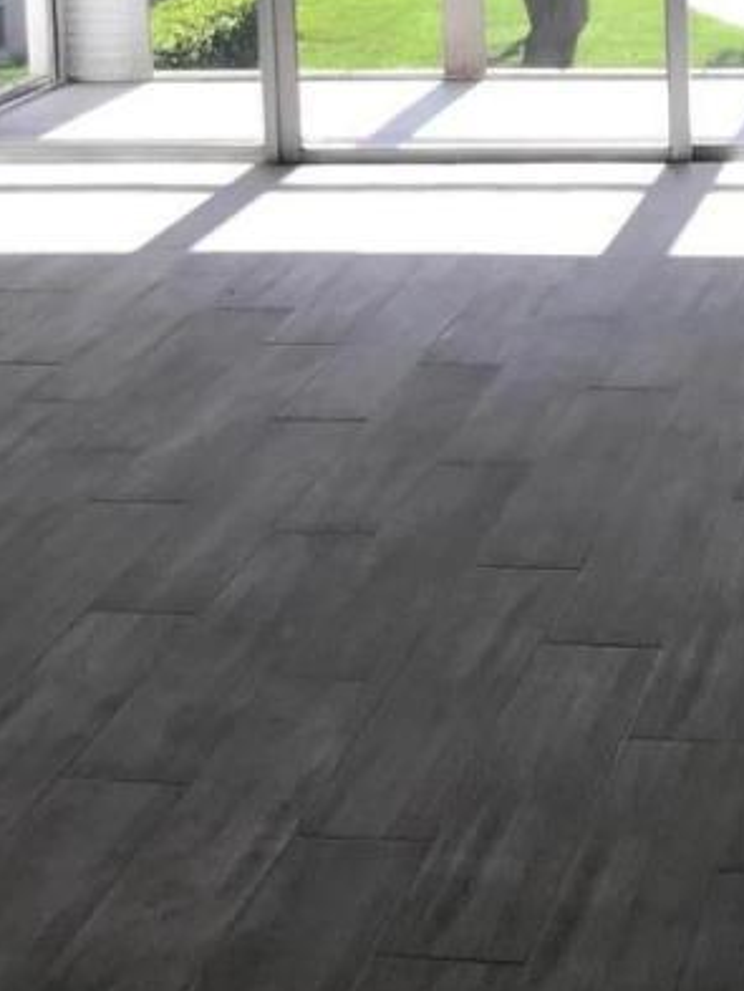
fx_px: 3265
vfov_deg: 17.0
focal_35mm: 114
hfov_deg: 13.0
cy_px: 53
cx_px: 456
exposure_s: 1/465
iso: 20
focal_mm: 3.99
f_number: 1.8
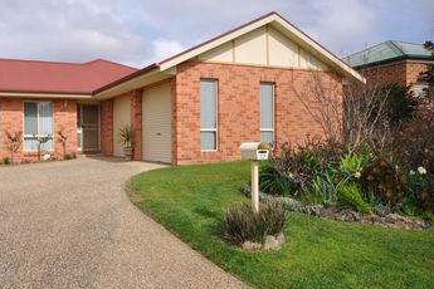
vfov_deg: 42.7
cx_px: 143
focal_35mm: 31
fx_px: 370
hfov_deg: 59.3
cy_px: 138
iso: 200
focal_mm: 15
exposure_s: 1/400
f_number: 10
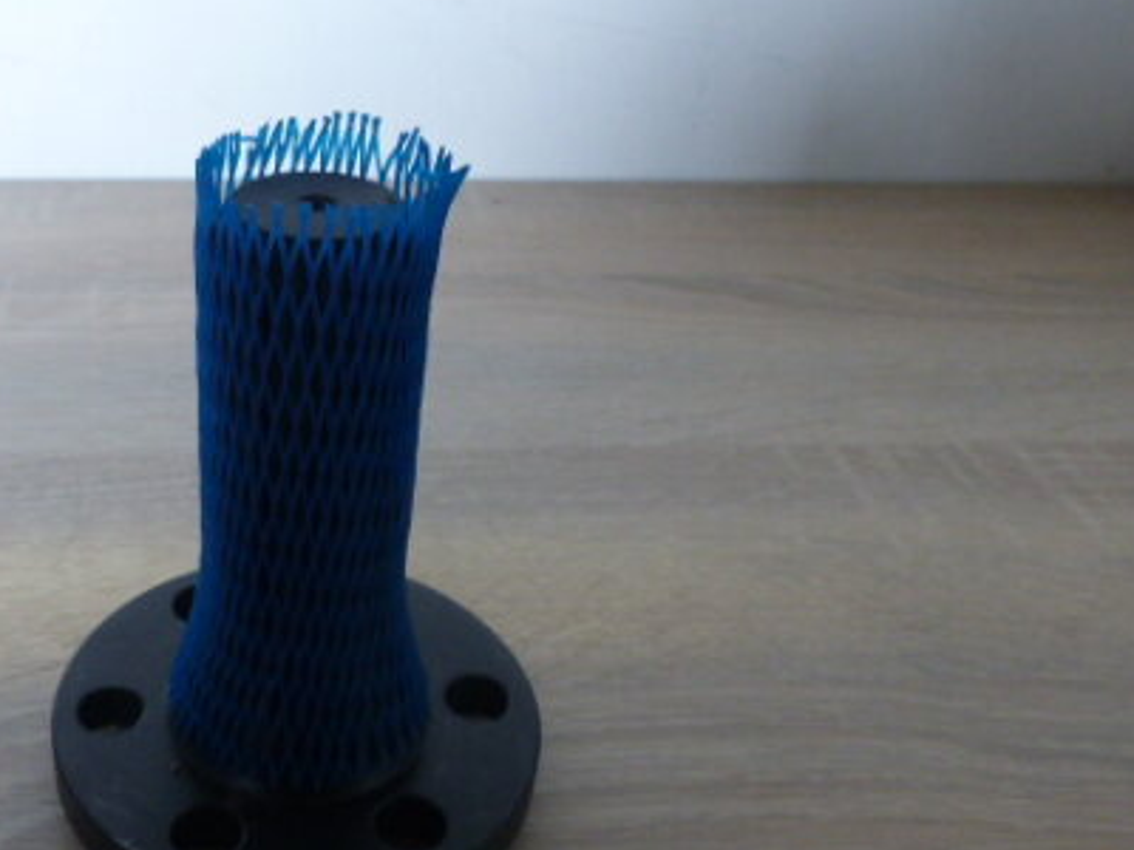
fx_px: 1278
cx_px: 318
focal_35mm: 39
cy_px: 502
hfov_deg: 46.5
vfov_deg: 36.7
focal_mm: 4.5
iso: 320
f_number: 2.8
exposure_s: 1/60
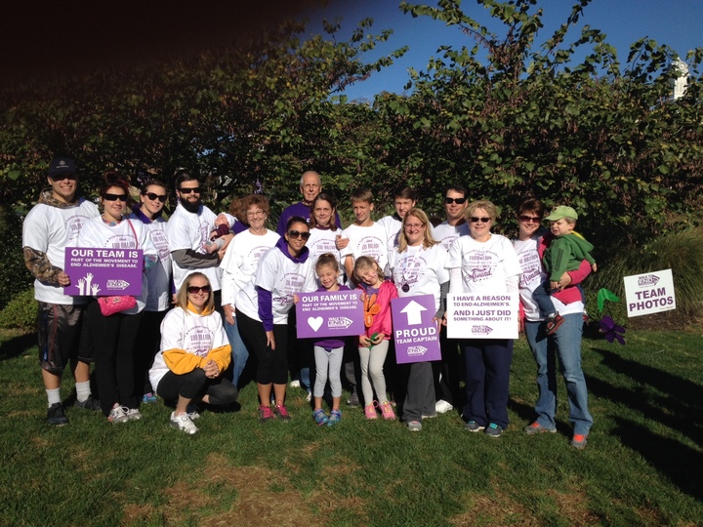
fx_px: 711
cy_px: 264
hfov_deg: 52.6
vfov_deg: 40.7
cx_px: 352
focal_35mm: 35
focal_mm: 4.28
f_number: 2.4
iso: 50
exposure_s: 1/3247
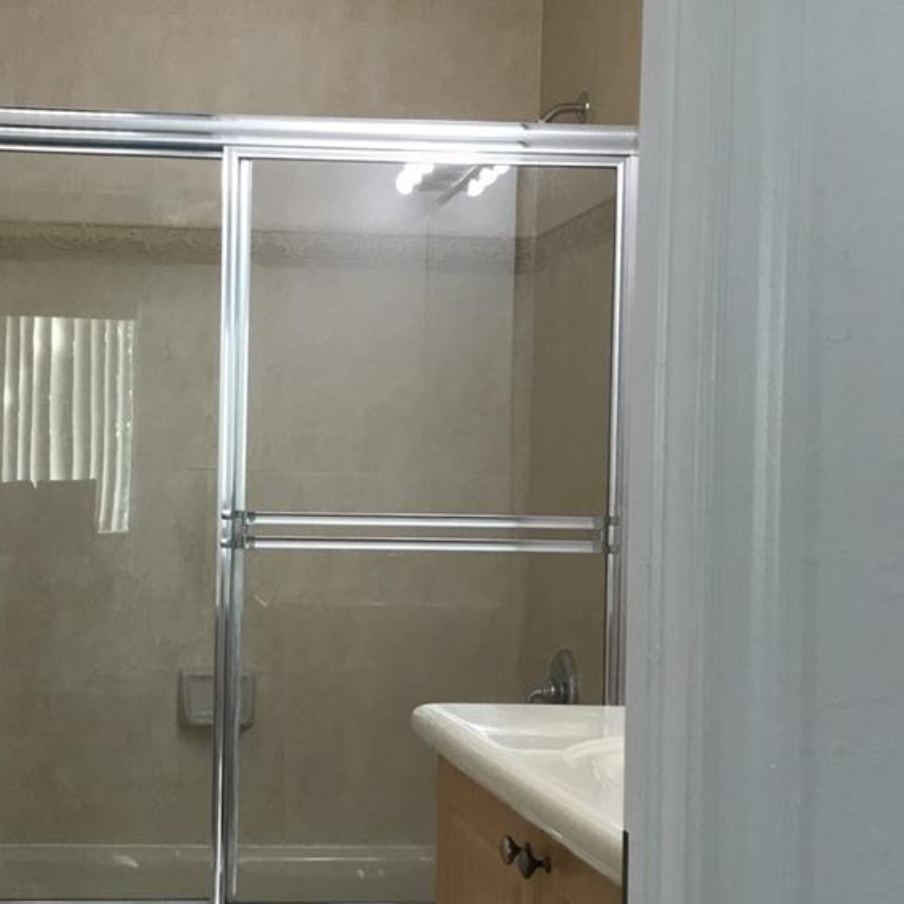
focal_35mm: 58
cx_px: 218
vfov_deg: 29.5
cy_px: 480
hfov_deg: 29.1
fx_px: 1714
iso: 25
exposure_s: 1/40
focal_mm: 3.3
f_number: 2.4
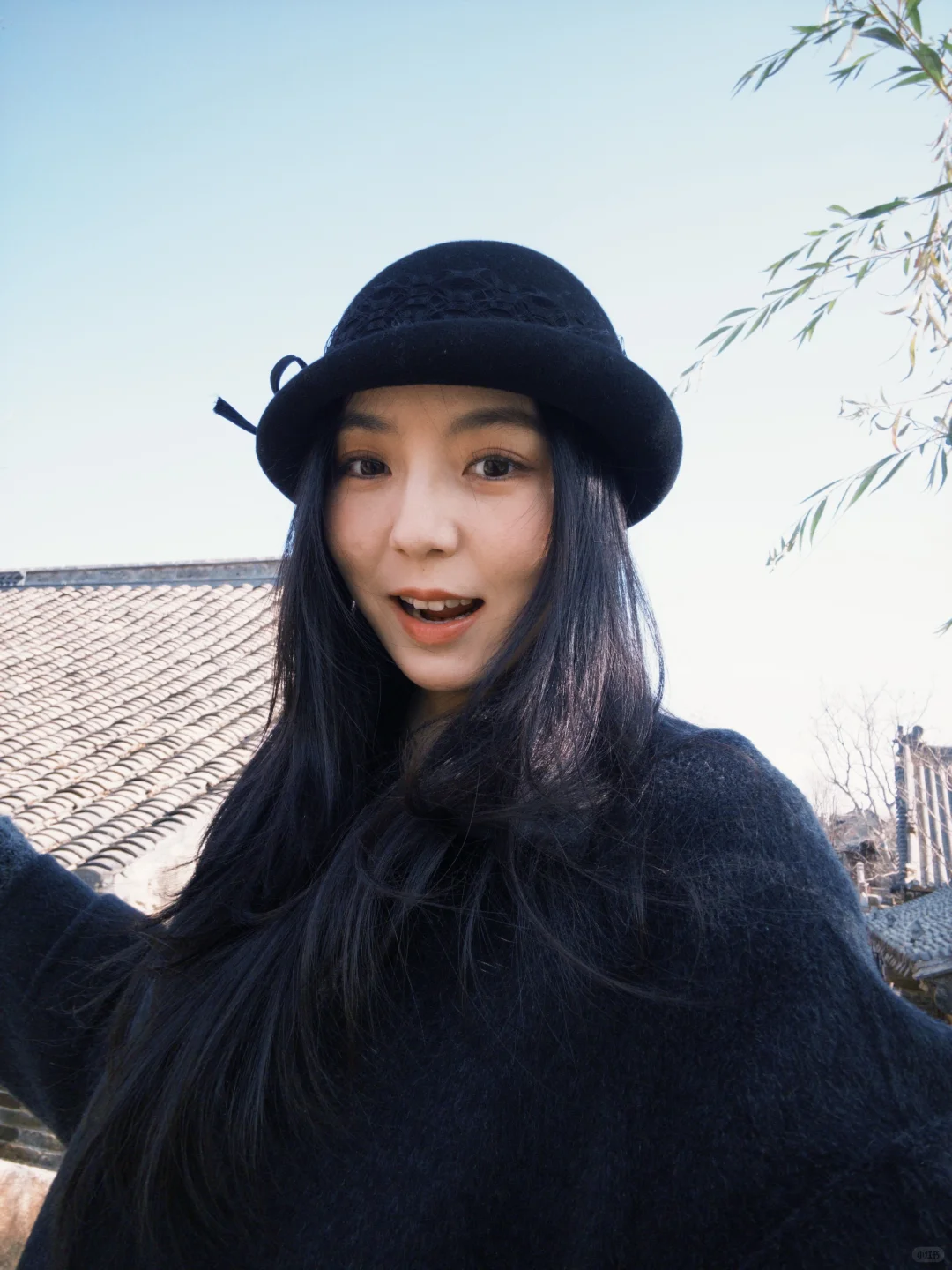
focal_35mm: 23
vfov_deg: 73.9
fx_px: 843
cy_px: 635
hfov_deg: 58.9
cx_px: 476
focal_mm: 2.69
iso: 25
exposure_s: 1/614
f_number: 1.9
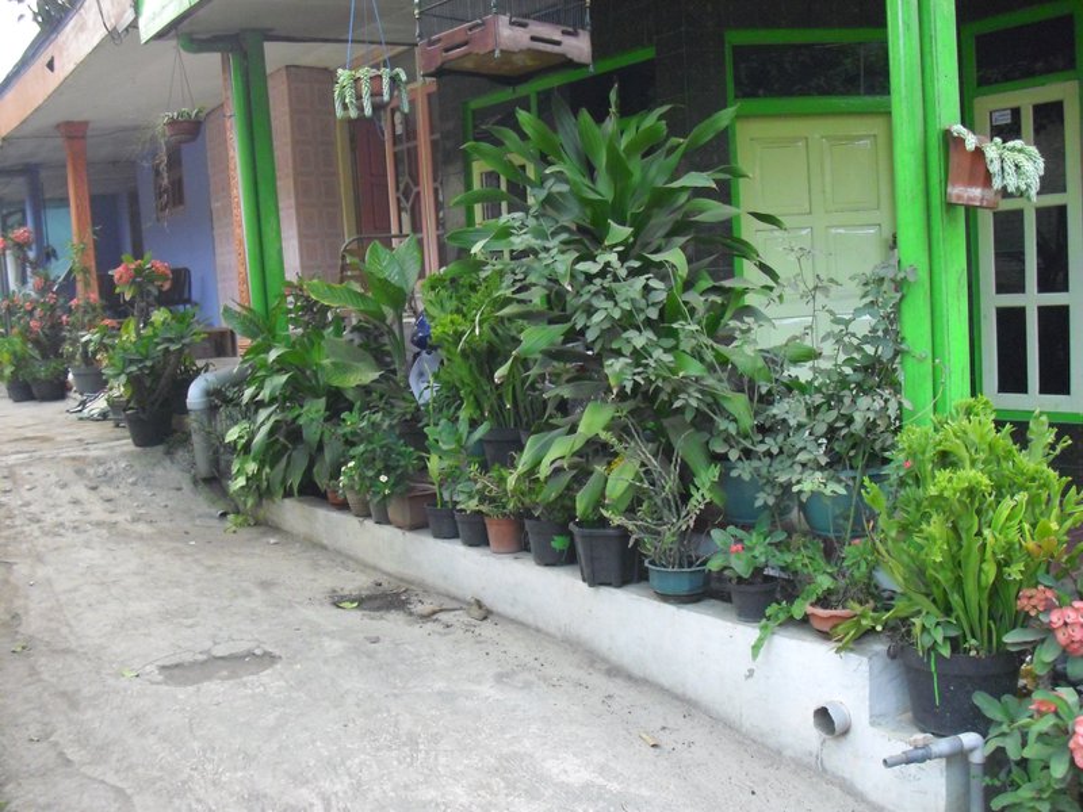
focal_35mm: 38
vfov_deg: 37.7
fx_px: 1189
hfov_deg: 49.0
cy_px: 406
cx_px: 542
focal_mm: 6.2
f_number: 2.8
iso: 400
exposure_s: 1/80
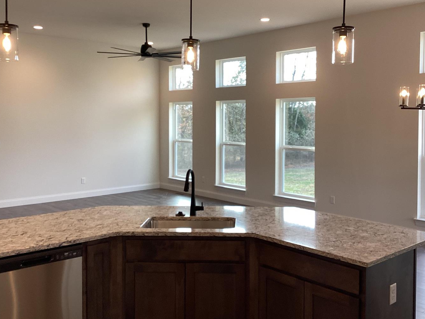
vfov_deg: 38.6
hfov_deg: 50.1
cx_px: 229
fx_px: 454
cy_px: 136
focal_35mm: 37
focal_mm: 3.3
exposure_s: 1/120
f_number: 2.4
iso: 80
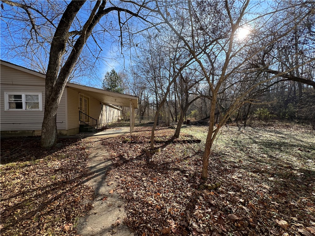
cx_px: 158
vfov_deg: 89.9
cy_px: 118
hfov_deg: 106.2
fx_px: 118
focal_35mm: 13
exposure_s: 1/410
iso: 32
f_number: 1.8
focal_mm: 1.57
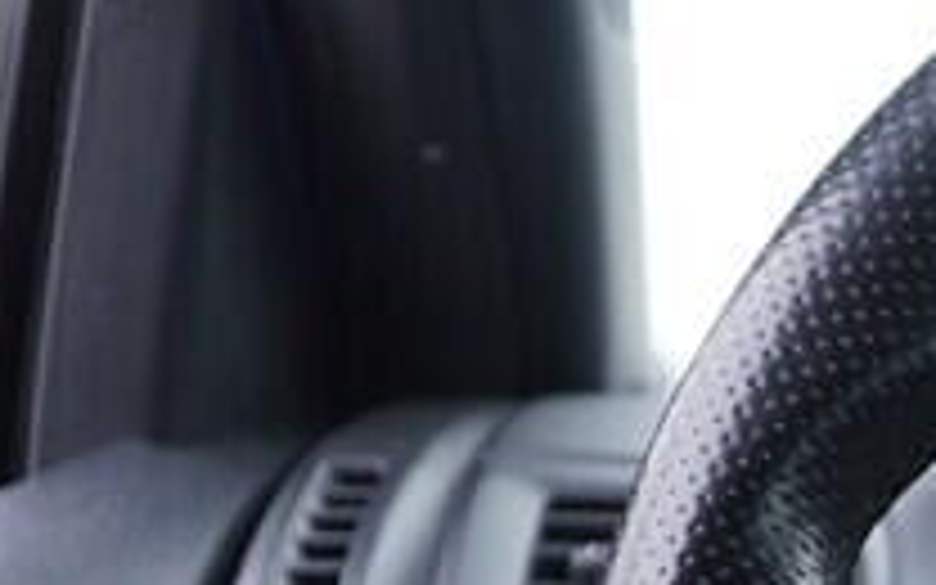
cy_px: 916
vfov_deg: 7.1
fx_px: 4617
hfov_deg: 10.7
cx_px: 1773
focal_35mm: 181
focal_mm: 24
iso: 160
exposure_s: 1/40
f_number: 2.8
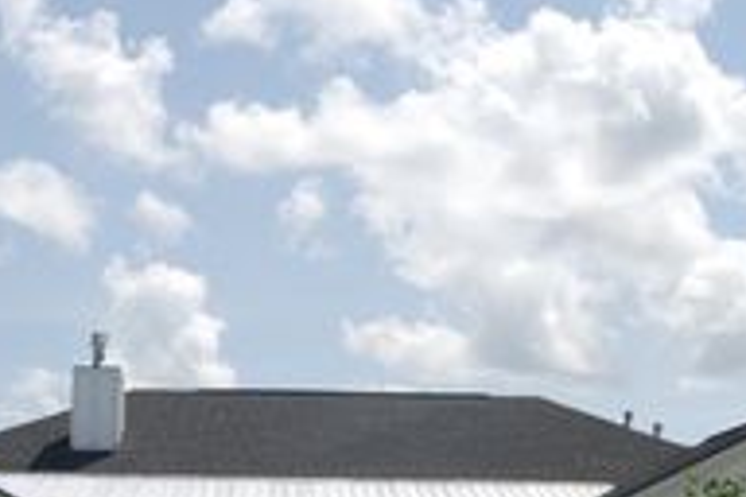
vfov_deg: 17.1
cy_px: 489
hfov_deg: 25.9
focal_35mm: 78
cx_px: 299
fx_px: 1616
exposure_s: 1/320
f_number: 9
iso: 100
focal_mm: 20
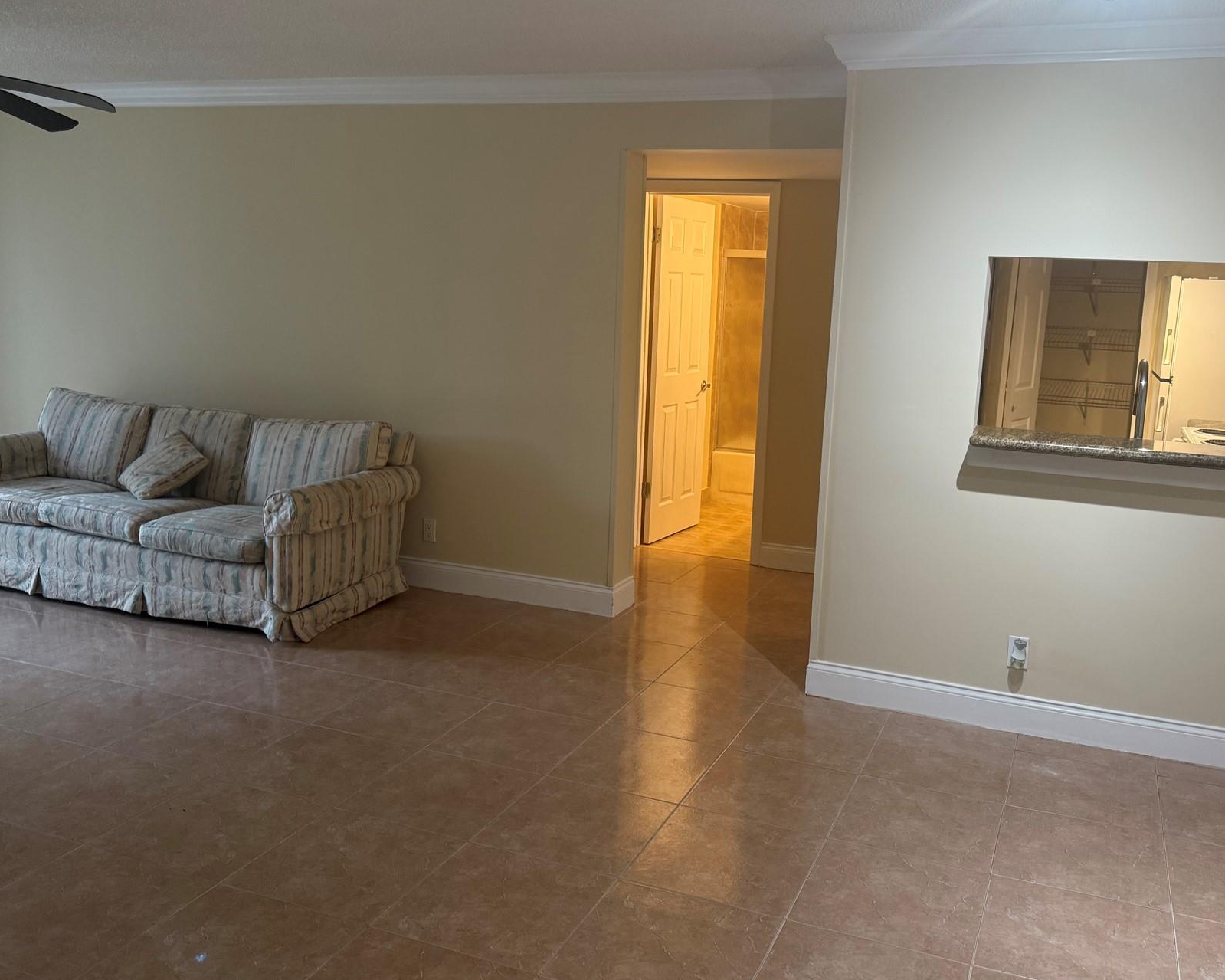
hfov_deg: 58.6
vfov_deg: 48.4
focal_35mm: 30
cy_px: 426
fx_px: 1088
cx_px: 688
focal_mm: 6.76
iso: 160
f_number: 1.78
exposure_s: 1/60
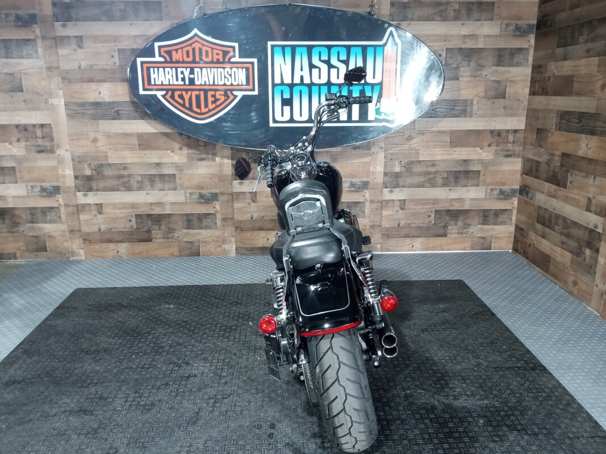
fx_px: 490
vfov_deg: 49.7
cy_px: 227
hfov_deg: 63.4
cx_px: 303
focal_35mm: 28
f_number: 2.2
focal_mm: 3.71
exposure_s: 1/30
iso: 522
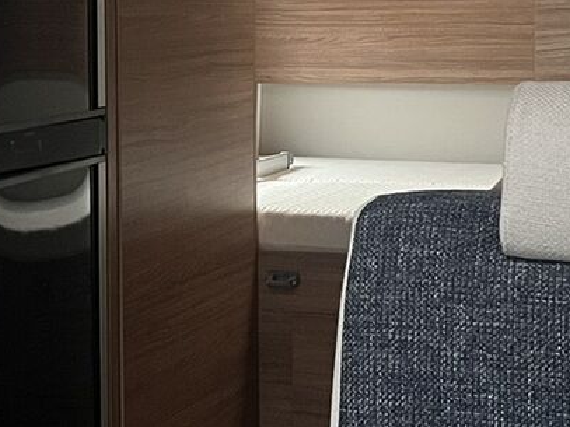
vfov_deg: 13.5
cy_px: 62
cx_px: 191
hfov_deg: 18.0
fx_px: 1794
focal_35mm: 109
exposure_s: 1/39
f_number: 1.5
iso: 640
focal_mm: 5.7
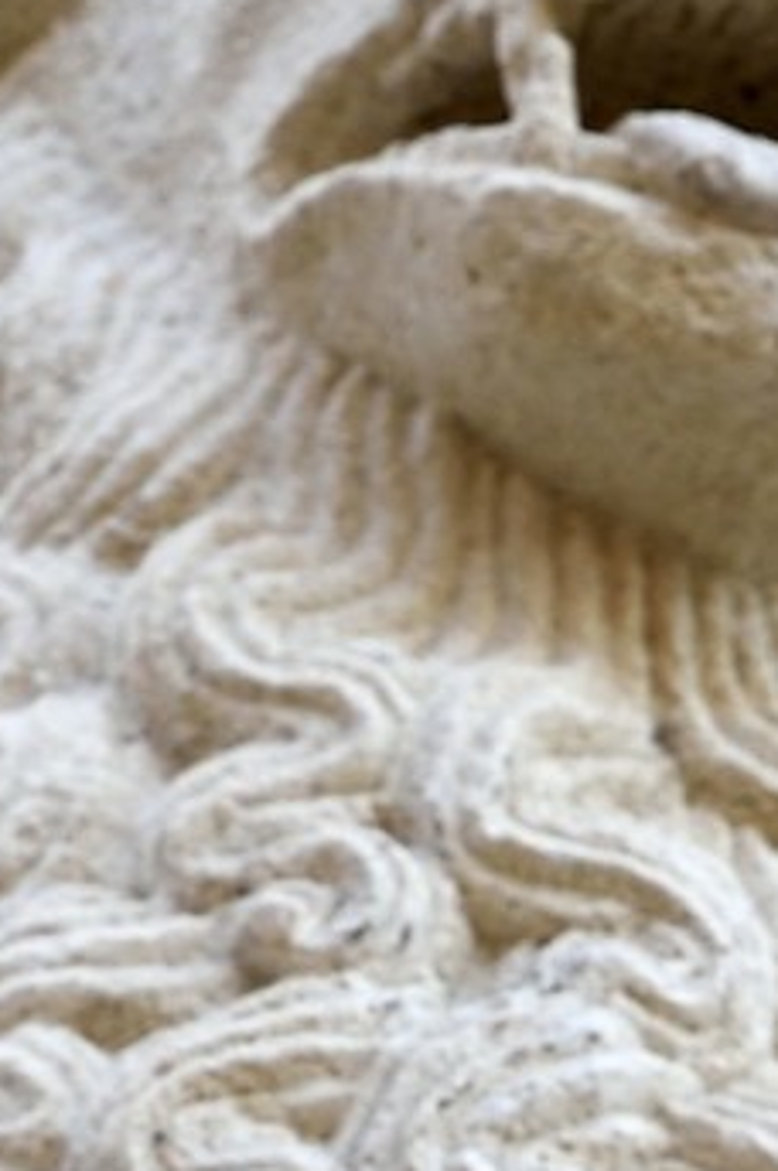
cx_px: 740
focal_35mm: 981
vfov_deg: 2.1
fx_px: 31863
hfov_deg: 1.4
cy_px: 3049
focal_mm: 140
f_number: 8
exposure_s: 1/80
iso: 200
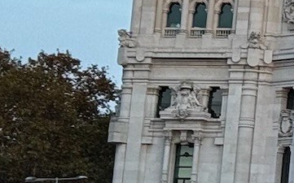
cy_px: -97
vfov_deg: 4.5
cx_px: 763
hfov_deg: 6.8
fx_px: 2314
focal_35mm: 289
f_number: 1.78
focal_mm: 6.76
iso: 50
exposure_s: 1/100
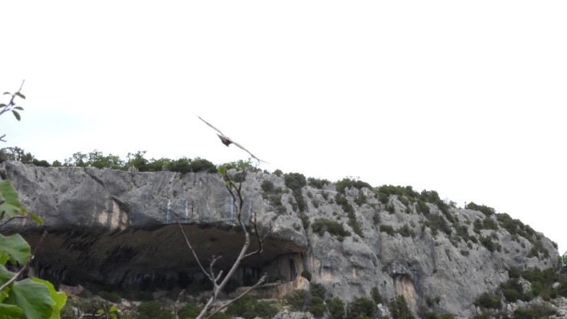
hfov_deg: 15.7
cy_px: 191
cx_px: 283
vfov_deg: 8.8
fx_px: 2060
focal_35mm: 137
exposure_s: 1/500
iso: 400
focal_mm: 22.3
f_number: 8
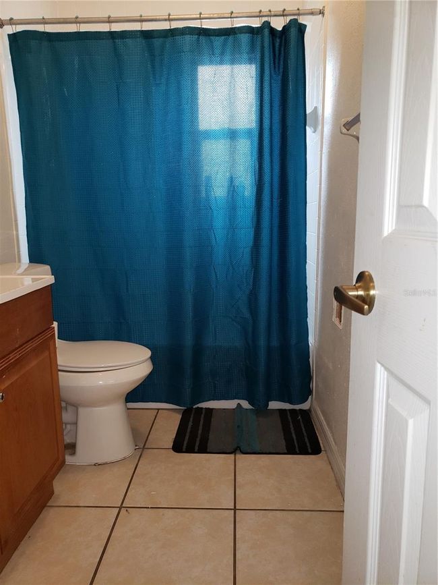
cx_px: 219
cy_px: 292
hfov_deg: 53.1
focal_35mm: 26
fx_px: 439
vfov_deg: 67.3
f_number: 1.5
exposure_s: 1/40
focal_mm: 4.3
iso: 100
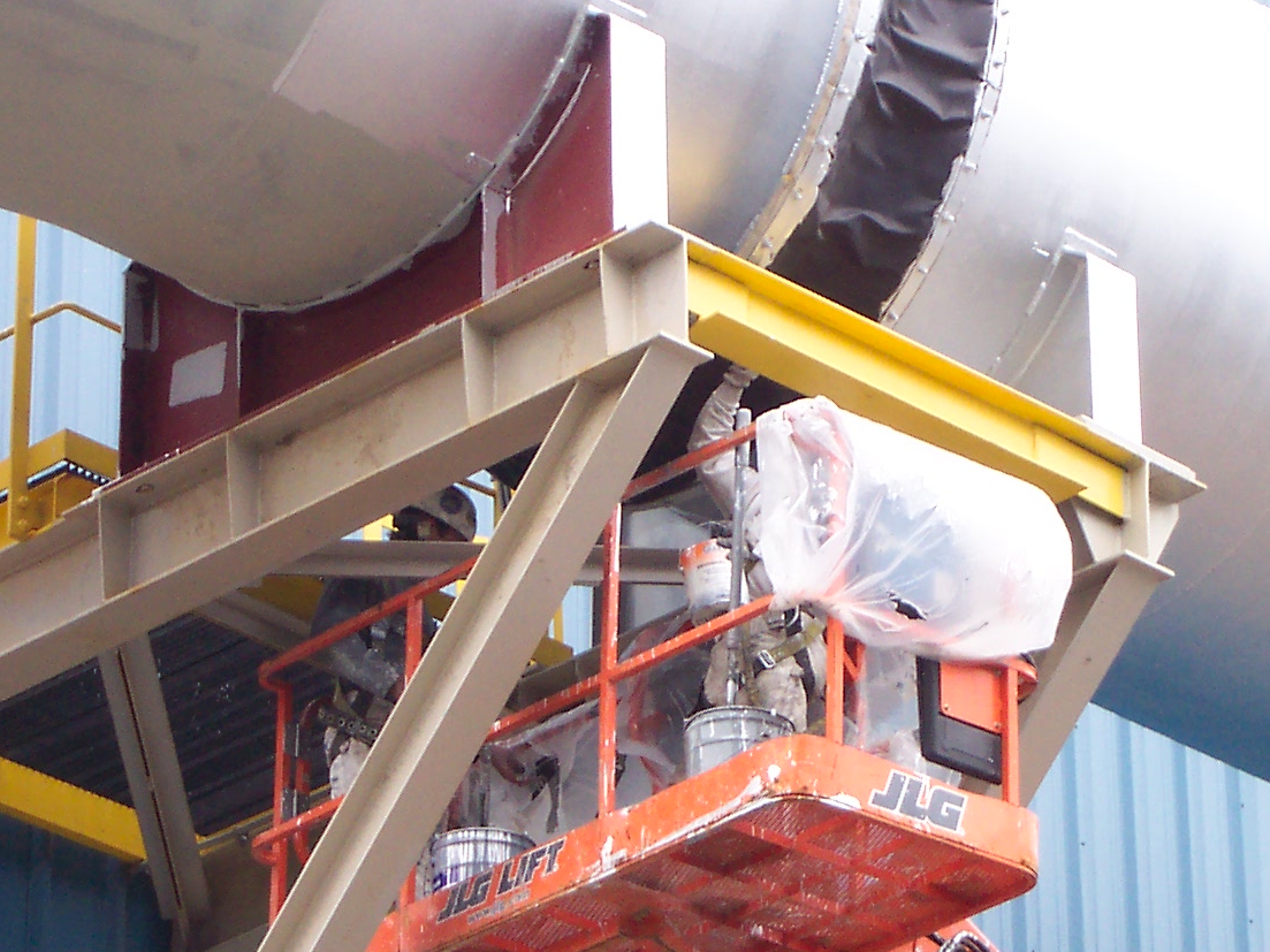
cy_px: 417
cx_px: 556
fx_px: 8217
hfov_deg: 8.8
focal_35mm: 224
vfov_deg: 6.6
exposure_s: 1/90
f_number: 4.7
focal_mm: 21.2
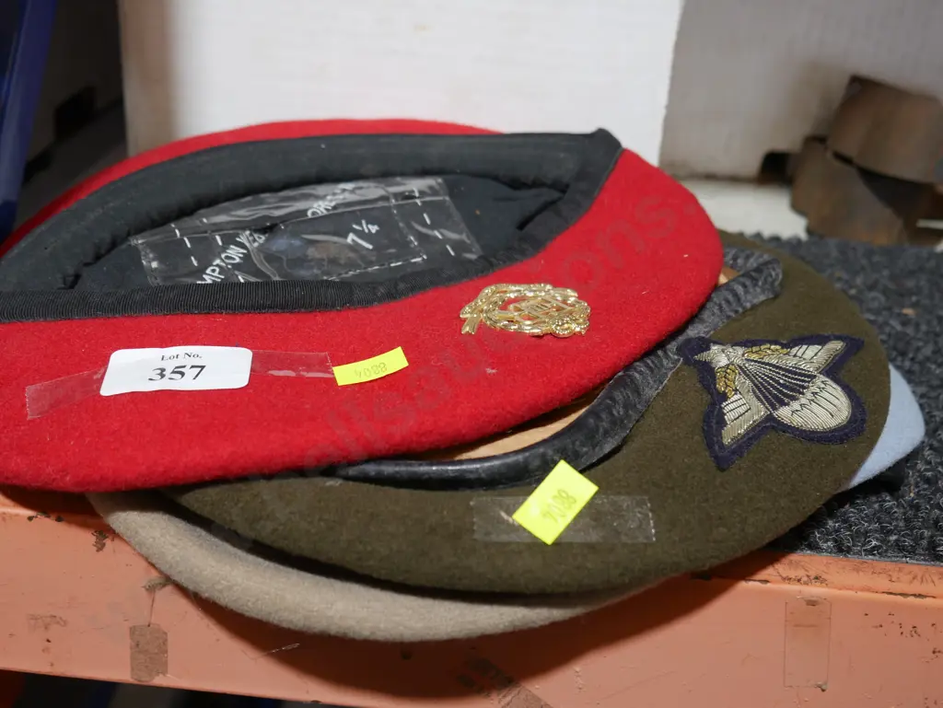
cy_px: 354
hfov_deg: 49.0
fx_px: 1036
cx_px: 472
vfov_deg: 37.8
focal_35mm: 38
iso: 400
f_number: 4.1
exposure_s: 1/60
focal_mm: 19
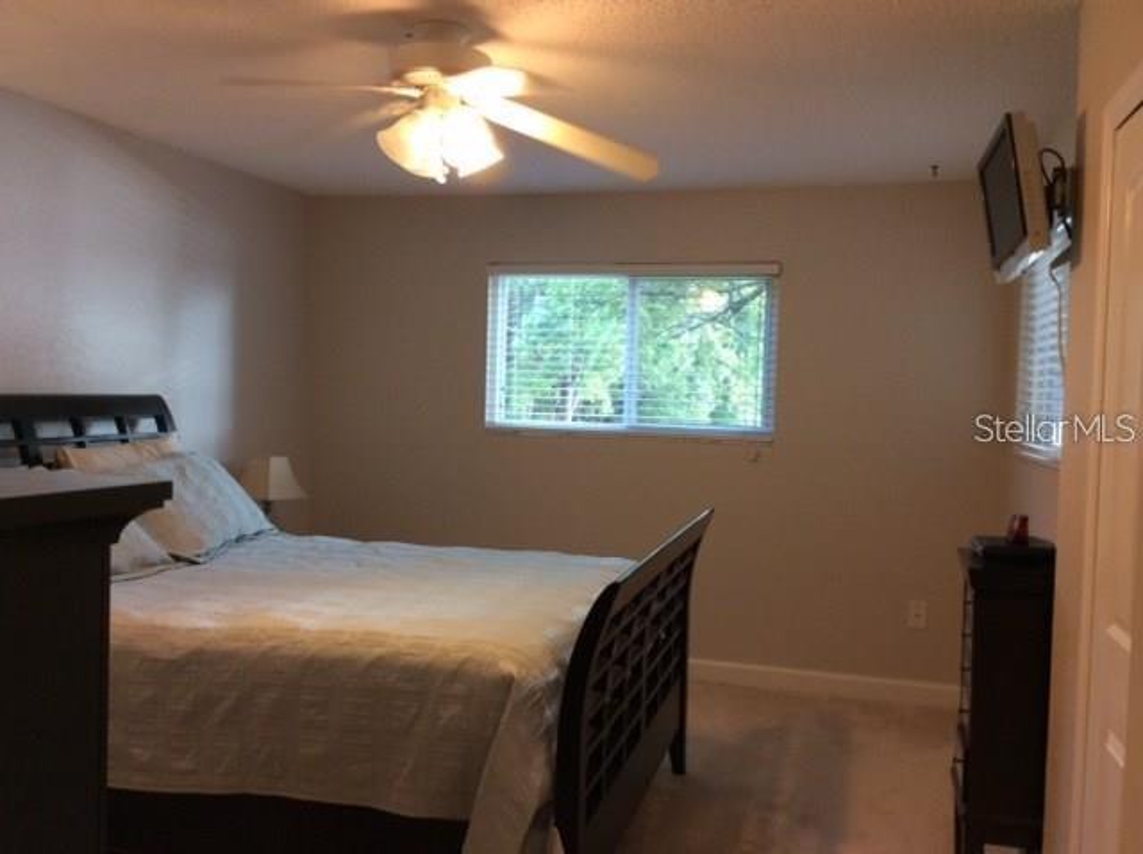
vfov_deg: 44.1
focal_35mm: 32
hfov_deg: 56.9
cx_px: 572
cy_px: 427
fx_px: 1055
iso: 80
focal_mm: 3.3
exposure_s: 1/24
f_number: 2.4
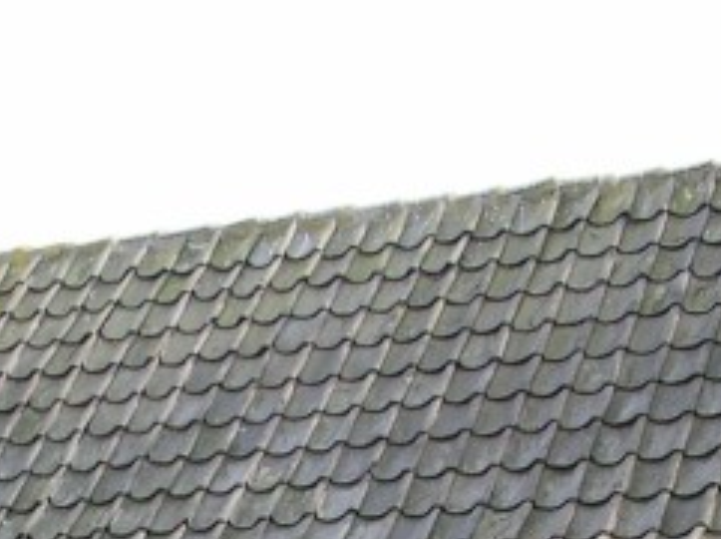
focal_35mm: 123
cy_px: 889
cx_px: 242
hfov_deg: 16.0
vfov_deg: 11.4
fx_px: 2558
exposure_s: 1/111
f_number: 4.5
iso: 100
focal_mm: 5.6
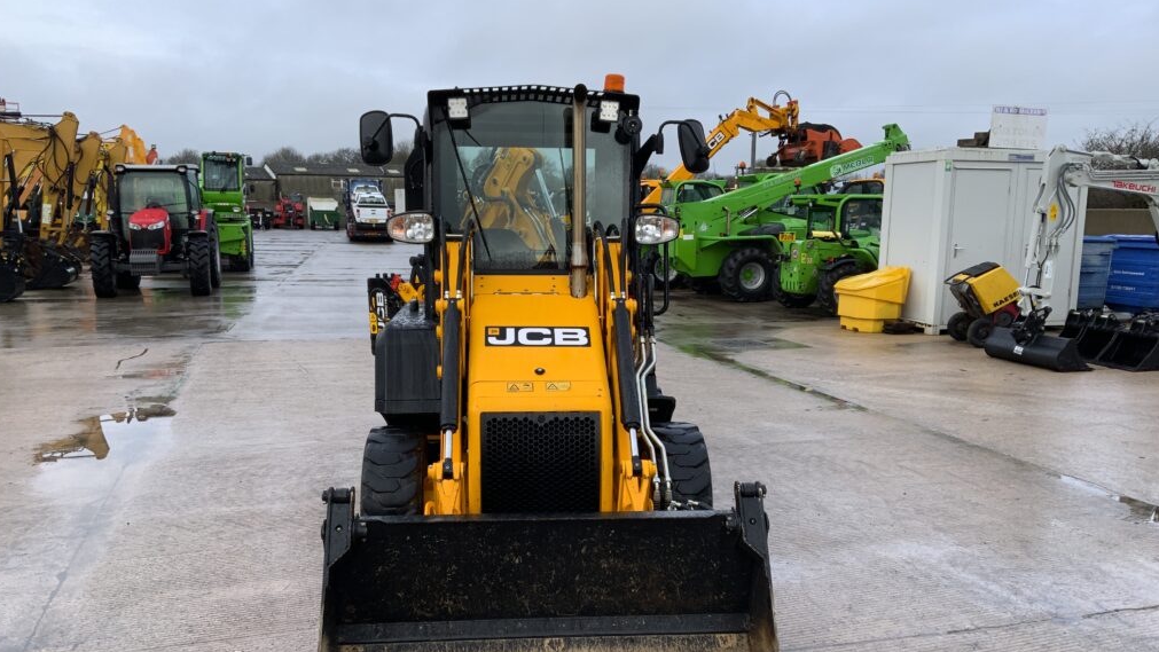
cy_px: 398
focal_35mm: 32
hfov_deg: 61.0
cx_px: 574
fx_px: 984
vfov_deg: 36.5
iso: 16
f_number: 1.8
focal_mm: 3
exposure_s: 1/353
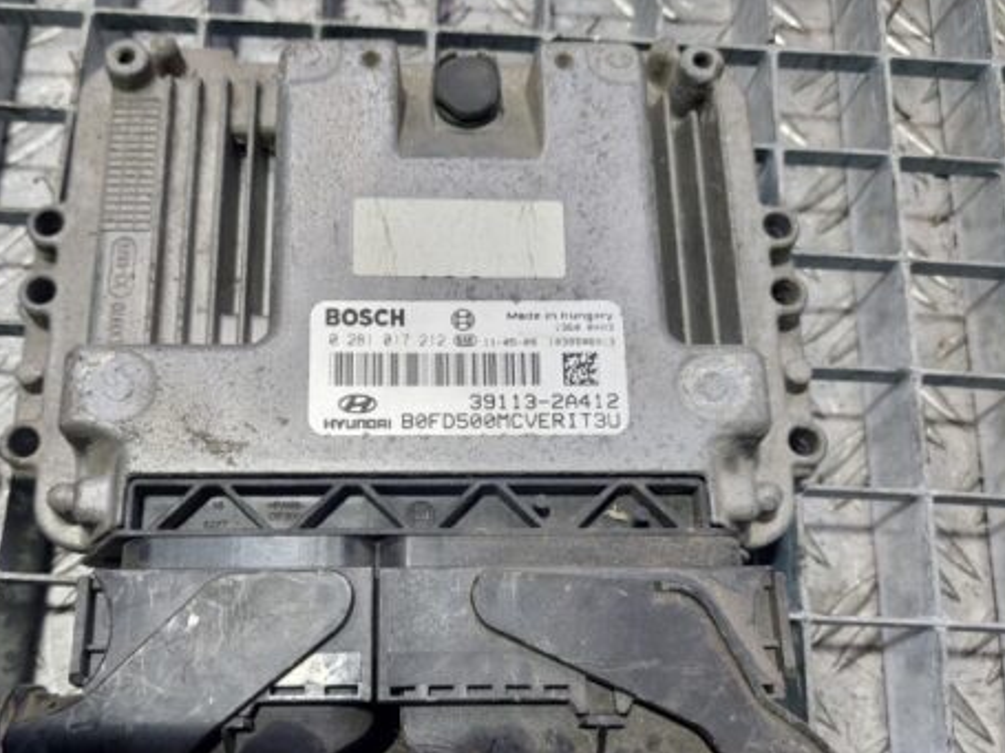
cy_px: 477
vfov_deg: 42.6
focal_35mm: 33
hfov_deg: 55.1
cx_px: 424
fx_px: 958
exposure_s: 1/50
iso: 64
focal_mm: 5.23
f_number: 1.8
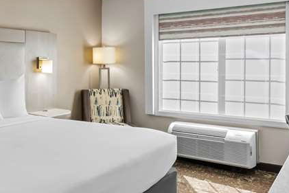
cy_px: 109
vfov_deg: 38.9
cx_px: 76
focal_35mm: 34
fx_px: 273
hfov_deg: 53.5
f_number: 8
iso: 400
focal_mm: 14
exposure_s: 1/13
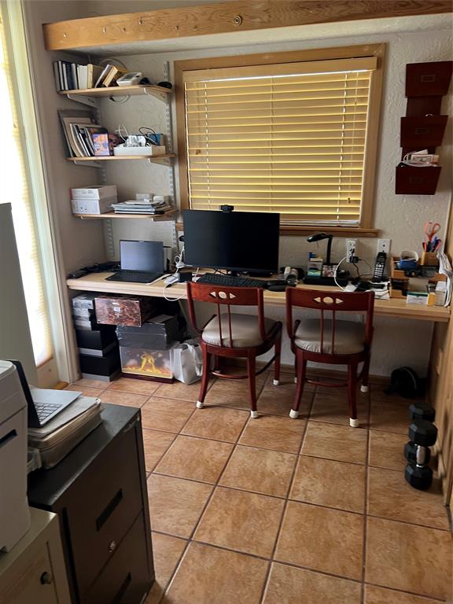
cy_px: 302
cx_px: 226
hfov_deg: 53.1
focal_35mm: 26
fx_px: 454
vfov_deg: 67.3
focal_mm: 5.7
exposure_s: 1/60
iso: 320
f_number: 1.5
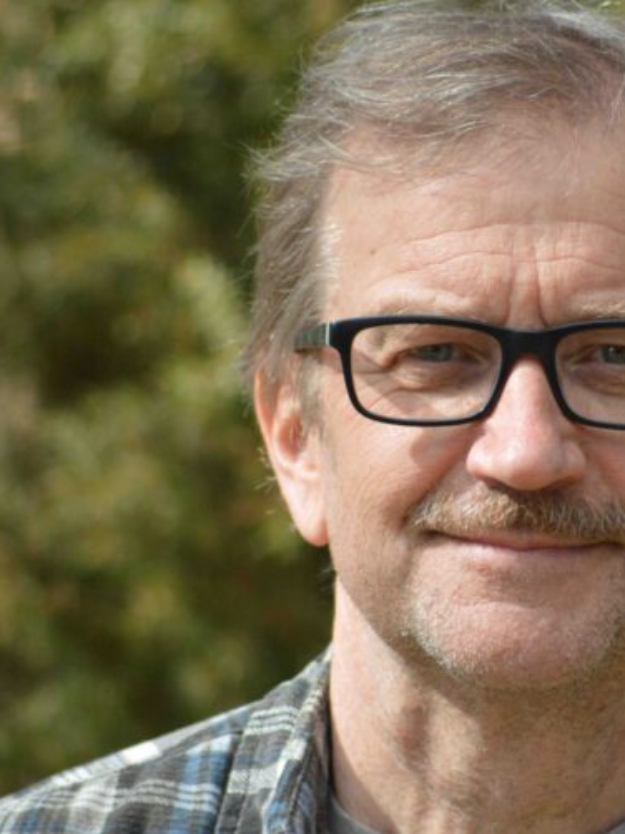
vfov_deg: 3.0
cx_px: 454
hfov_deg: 2.3
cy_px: 417
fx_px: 15733
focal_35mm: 653
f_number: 5.6
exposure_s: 1/1250
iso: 1600
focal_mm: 300
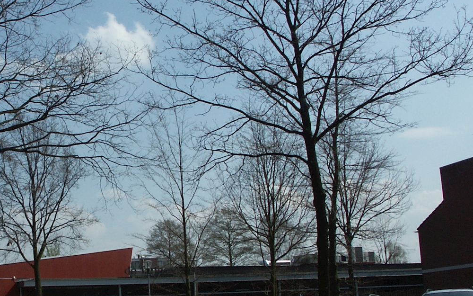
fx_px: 735
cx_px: 87
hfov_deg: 34.5
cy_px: 200
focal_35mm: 57
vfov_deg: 22.6
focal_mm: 7.21
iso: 100
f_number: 8
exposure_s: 1/640
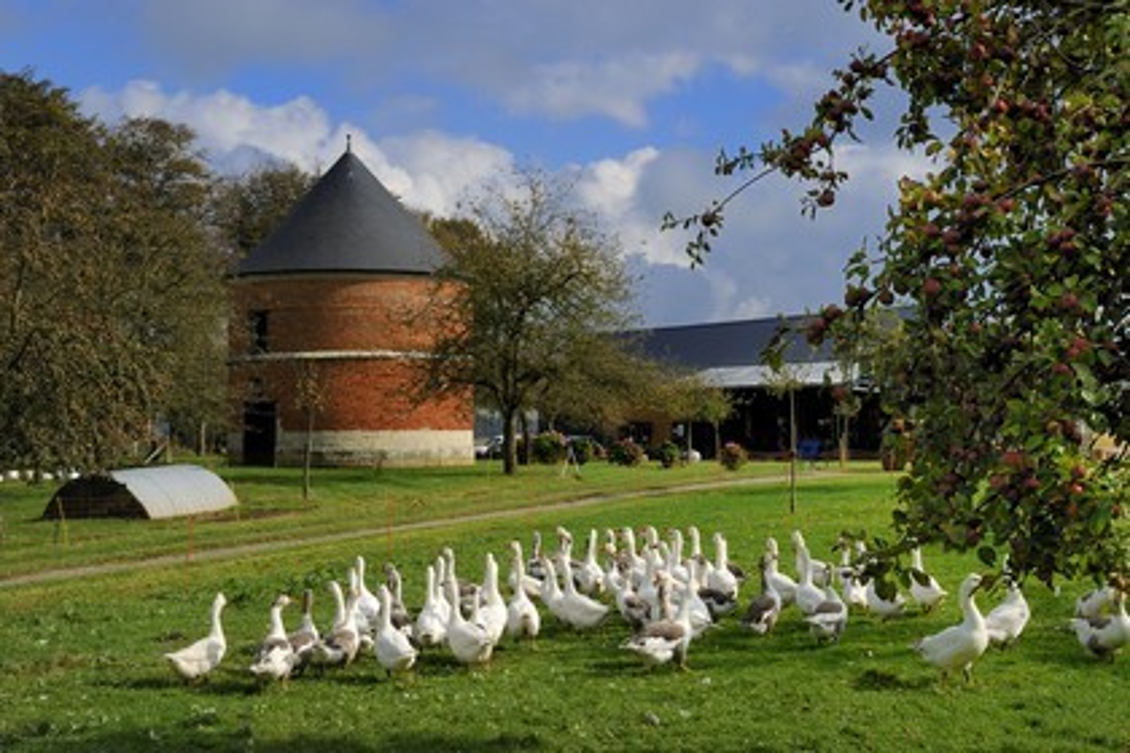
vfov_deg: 28.1
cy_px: 376
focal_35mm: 48
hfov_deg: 41.1
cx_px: 565
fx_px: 1507
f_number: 16
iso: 200
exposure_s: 1/160
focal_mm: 48
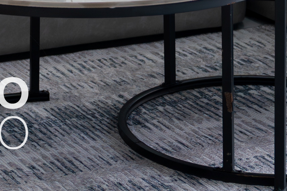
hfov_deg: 10.4
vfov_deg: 6.4
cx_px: -38
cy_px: -373
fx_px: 1563
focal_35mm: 196
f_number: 2.8
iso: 800
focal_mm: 33
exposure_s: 1/320
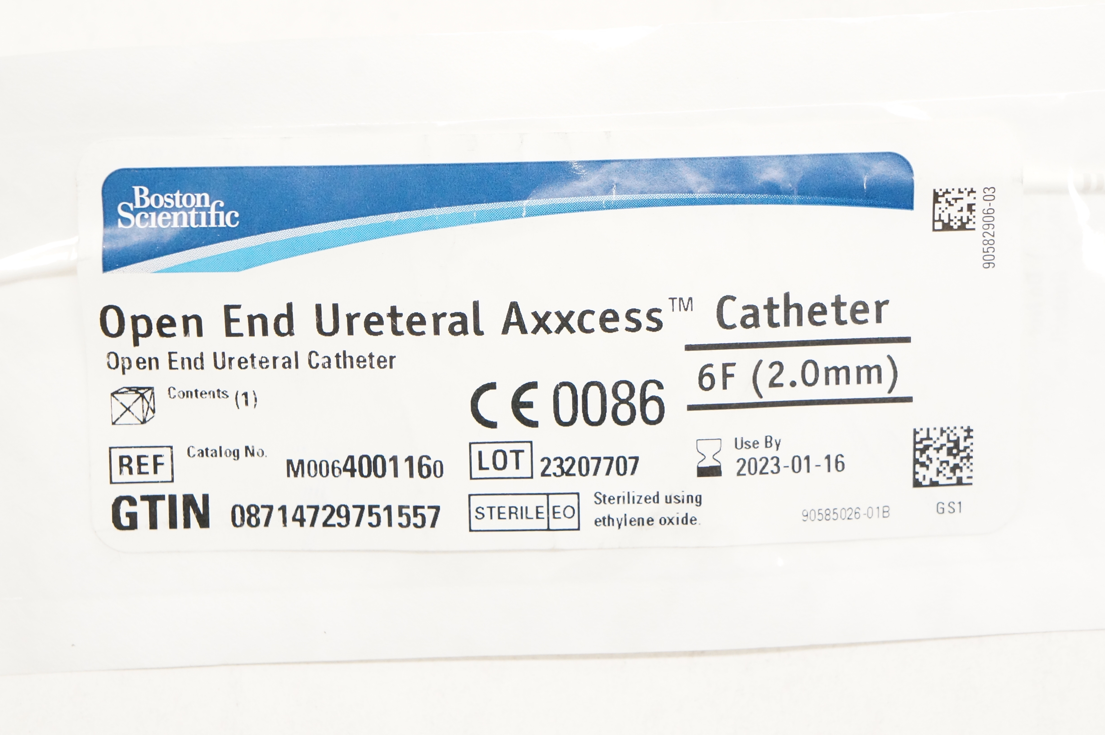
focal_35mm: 82
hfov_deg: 24.6
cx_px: 552
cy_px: 368
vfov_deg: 16.5
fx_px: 2530
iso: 3200
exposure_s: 1/250
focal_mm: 55
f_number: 8
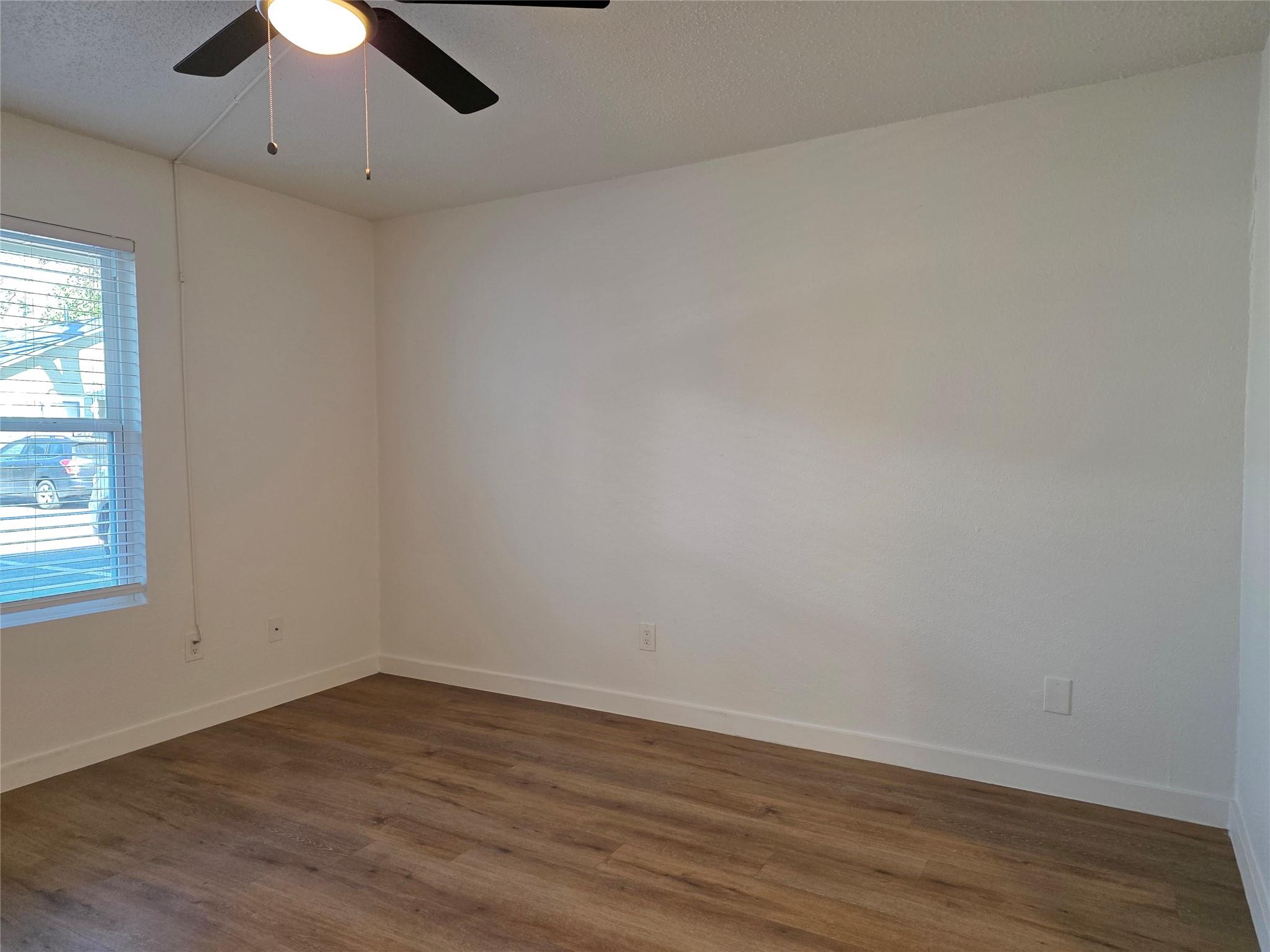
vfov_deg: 58.9
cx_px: 635
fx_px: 844
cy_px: 476
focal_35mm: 23
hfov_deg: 73.9
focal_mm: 6.25
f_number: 1.7
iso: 320
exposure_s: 1/120
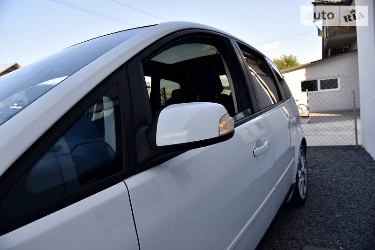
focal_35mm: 24
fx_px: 250
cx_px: 188
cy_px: 125
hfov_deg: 73.8
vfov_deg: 53.1
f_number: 8
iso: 400
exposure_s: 1/250
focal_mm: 24
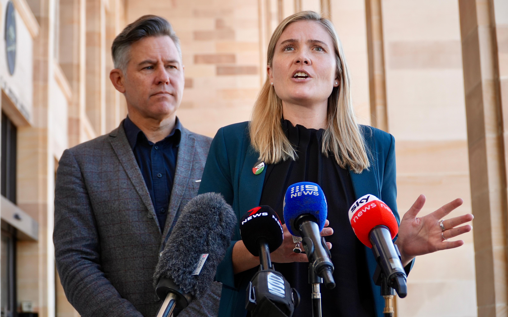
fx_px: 900
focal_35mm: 65
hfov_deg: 31.5
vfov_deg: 20.0
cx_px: 255
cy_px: 161
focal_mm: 42
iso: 250
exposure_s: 1/160
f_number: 4
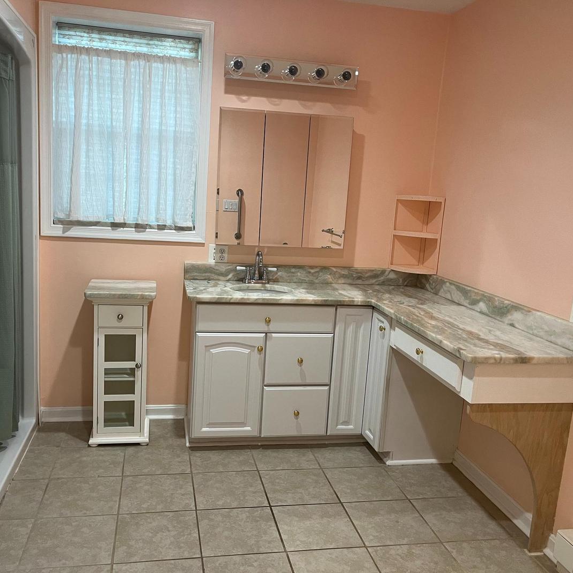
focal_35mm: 31
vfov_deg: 52.5
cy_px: 289
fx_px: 581
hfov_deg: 52.5
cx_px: 274
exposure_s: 1/60
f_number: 1.6
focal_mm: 5.1
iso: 125
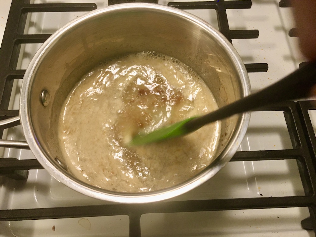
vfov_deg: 48.2
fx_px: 265
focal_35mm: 29
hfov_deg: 61.7
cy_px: 118
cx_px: 158
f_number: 2.2
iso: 125
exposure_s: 1/30
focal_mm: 4.15
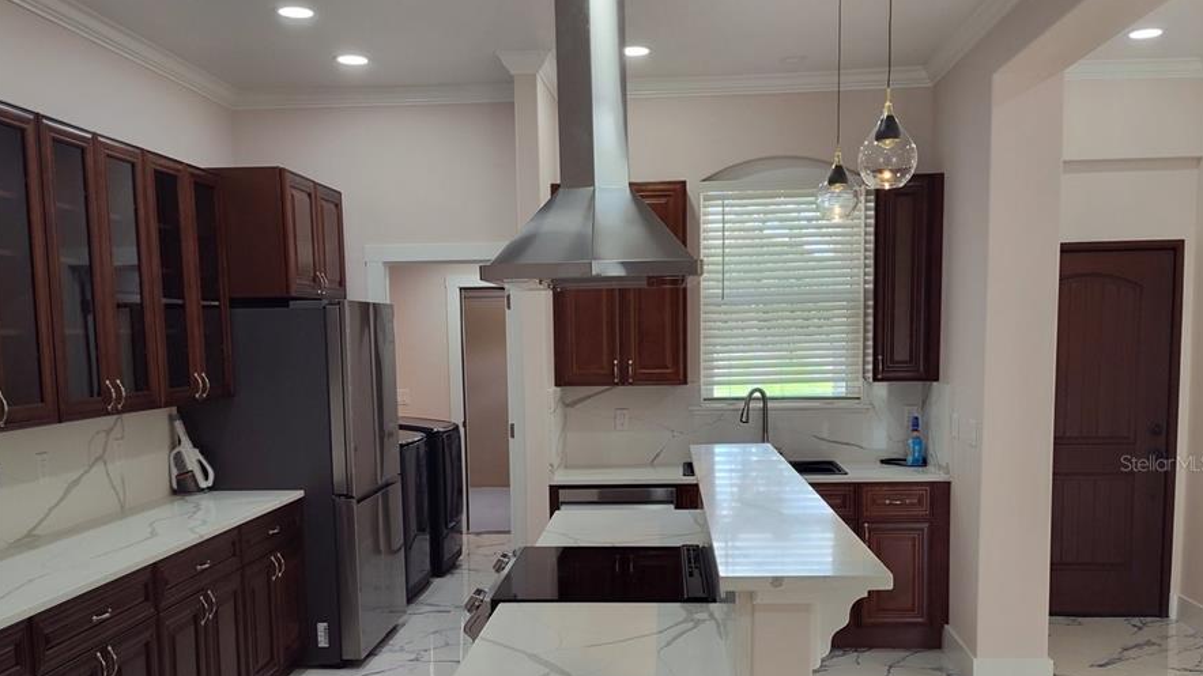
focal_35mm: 34
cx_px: 604
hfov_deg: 58.0
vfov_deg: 34.3
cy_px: 462
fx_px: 1084
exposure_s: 1/120
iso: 191
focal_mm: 5.56
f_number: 1.8
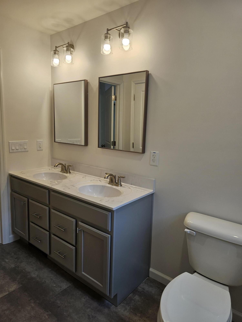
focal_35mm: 23
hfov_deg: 58.9
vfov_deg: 73.9
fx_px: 214
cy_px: 161
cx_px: 121
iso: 40
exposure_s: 1/120
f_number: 1.7
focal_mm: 6.3
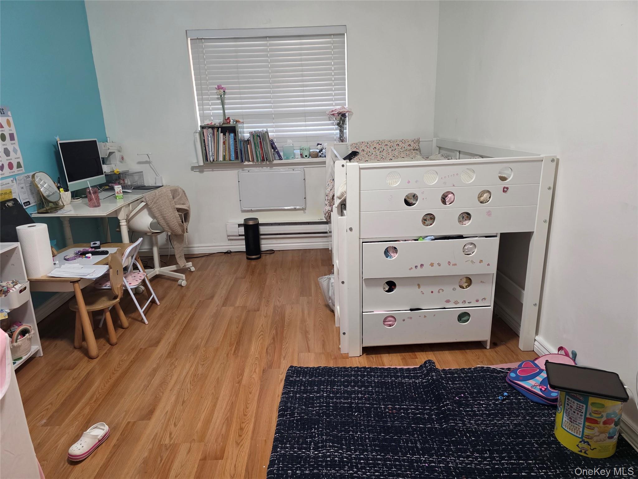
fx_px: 424
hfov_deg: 73.9
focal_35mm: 23
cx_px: 319
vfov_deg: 58.9
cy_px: 240
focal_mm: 6.3
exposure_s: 1/120
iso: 800
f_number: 1.7
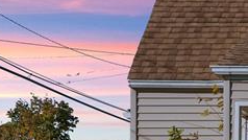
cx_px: 436
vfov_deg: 7.8
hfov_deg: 12.8
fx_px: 1006
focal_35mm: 153
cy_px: 219
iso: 400
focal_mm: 34
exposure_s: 1/200
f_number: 8
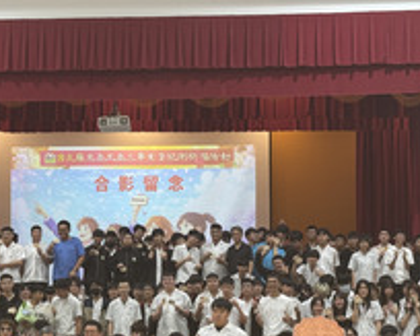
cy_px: 243
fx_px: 1143
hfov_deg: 20.7
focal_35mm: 92
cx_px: 138
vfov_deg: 16.6
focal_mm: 6.76
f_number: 1.78
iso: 100
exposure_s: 1/60
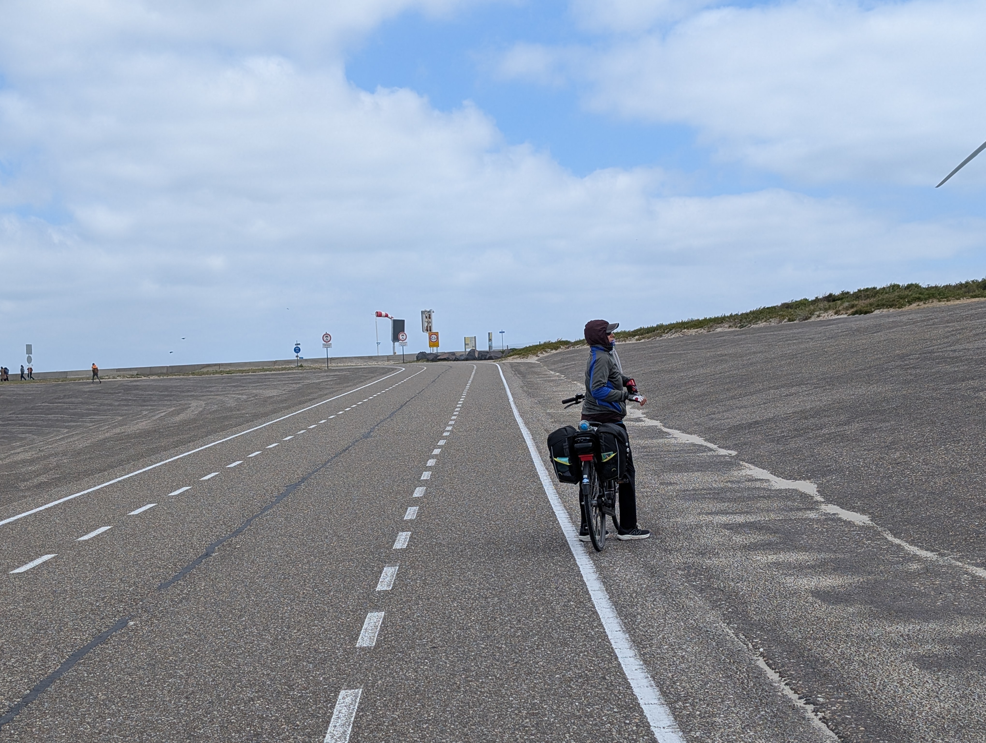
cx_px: 493
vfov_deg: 29.7
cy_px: 372
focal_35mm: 49
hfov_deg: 38.9
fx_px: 1398
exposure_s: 1/1577
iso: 26
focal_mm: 6.9
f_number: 1.68
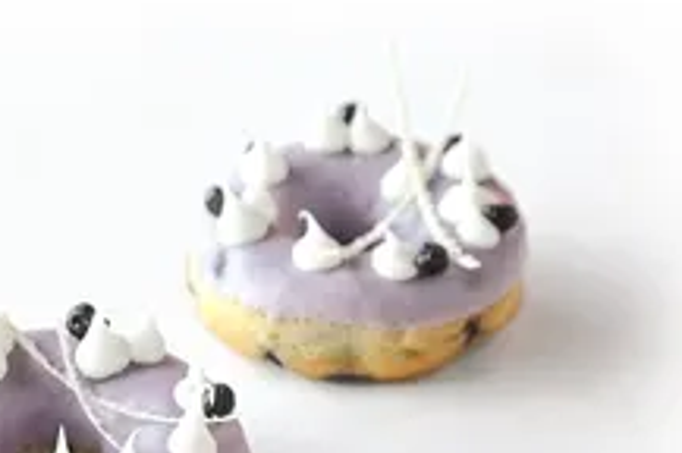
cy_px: 346
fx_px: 2856
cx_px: 116
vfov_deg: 9.0
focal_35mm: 151
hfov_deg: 13.5
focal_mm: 82
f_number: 8
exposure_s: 1/60
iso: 640
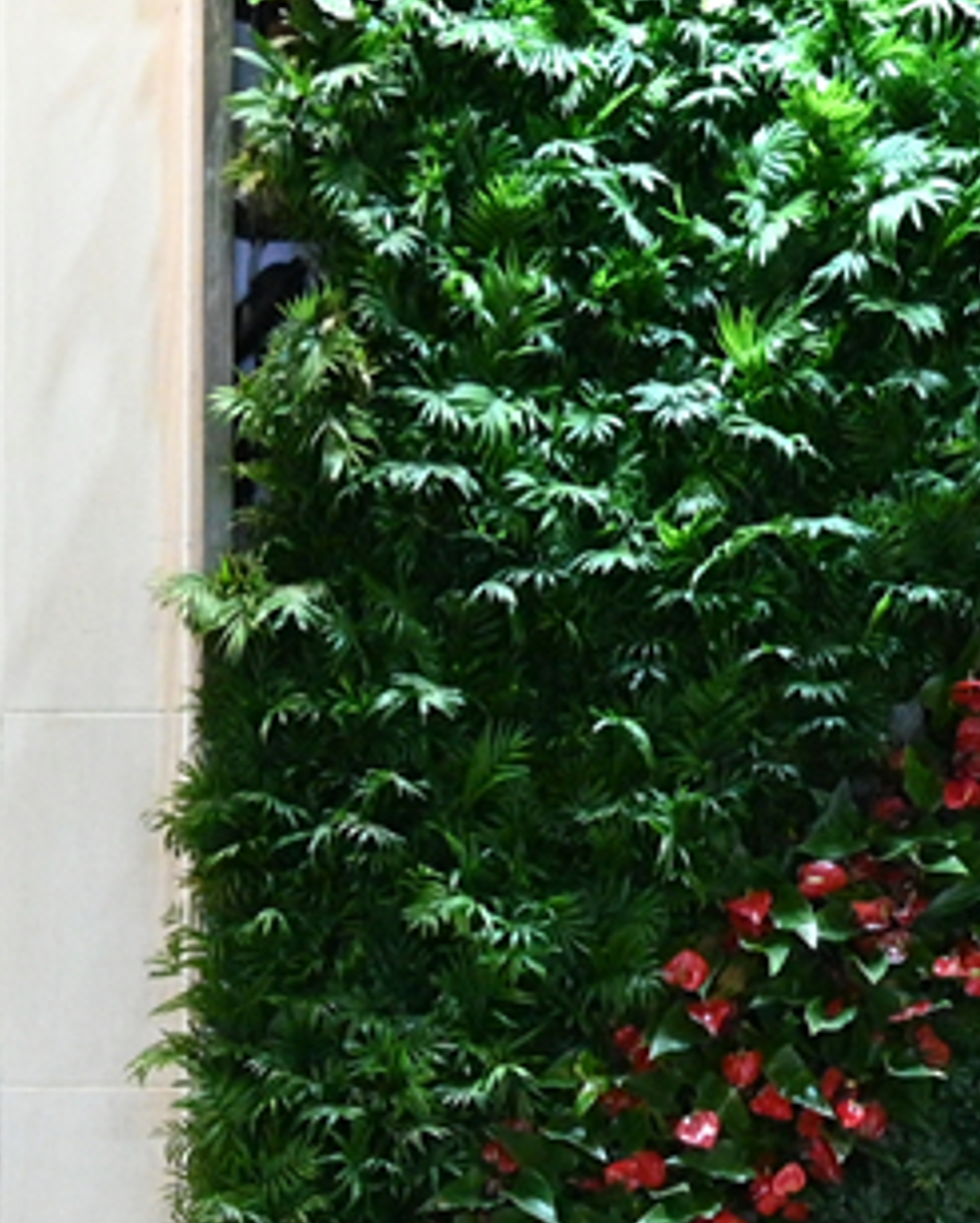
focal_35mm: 170
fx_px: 6157
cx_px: -223
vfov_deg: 10.6
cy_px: 2201
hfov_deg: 9.0
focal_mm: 29
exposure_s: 1/125
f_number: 4.5
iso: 2800
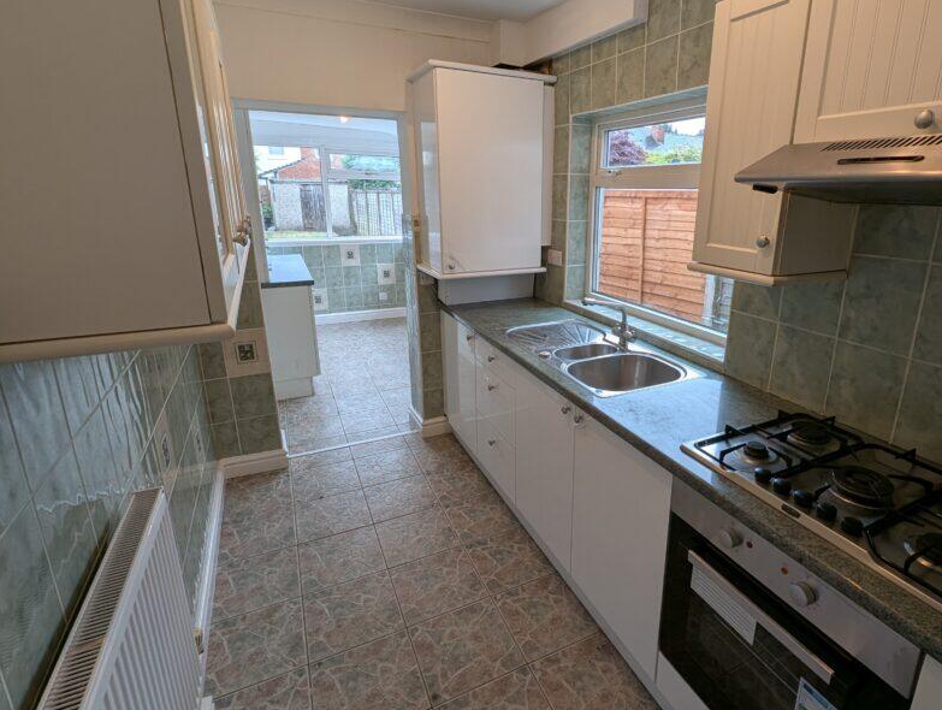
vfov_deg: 74.8
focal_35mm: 17
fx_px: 463
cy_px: 328
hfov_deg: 90.3
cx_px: 538
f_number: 2.2
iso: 56
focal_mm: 1.95
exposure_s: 1/56.2
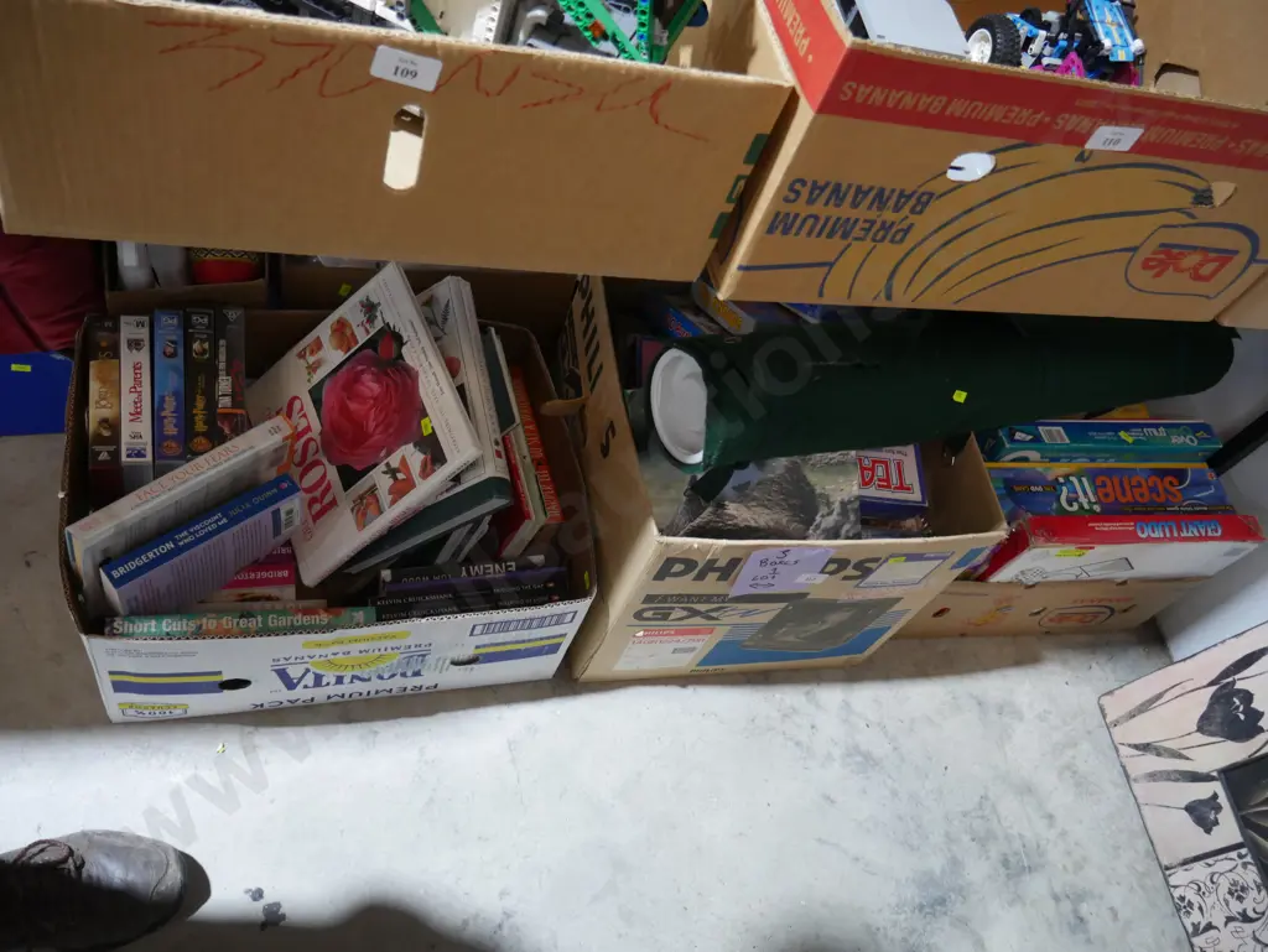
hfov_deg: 63.4
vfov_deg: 49.8
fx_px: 1026
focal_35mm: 28
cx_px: 634
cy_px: 476
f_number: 3.5
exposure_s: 1/60
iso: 1000
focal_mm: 14
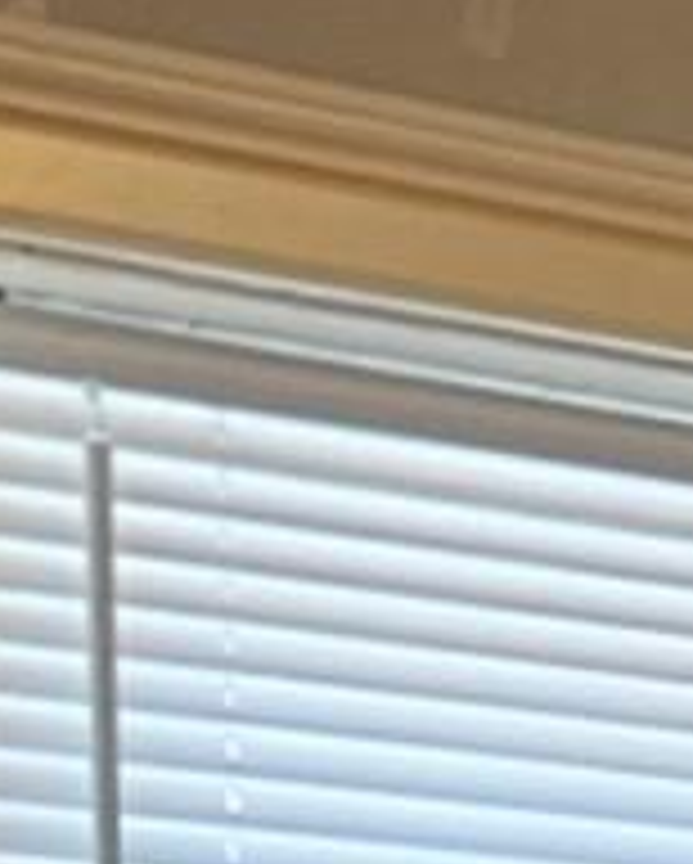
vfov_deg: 7.6
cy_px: 1966
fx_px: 6118
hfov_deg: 4.7
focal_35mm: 239
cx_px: 4077
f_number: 1.7
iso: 125
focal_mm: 6.3
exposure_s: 1/120
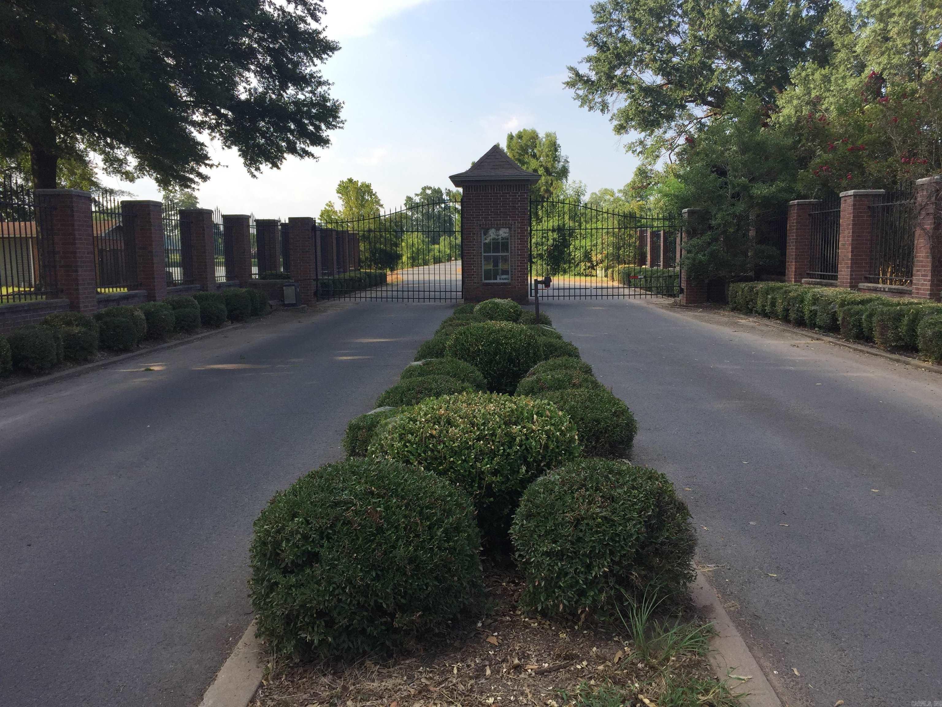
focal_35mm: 29
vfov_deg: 48.2
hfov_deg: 61.7
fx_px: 789
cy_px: 354
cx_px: 471
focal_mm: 4.15
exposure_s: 1/879
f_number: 2.2
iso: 32
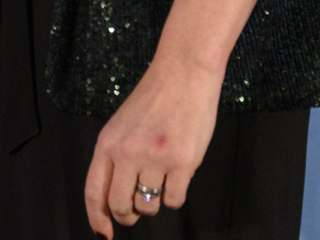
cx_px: -501
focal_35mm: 246
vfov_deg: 5.8
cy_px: -348
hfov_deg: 7.4
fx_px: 2274
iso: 3200
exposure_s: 1/250
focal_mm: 42
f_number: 4
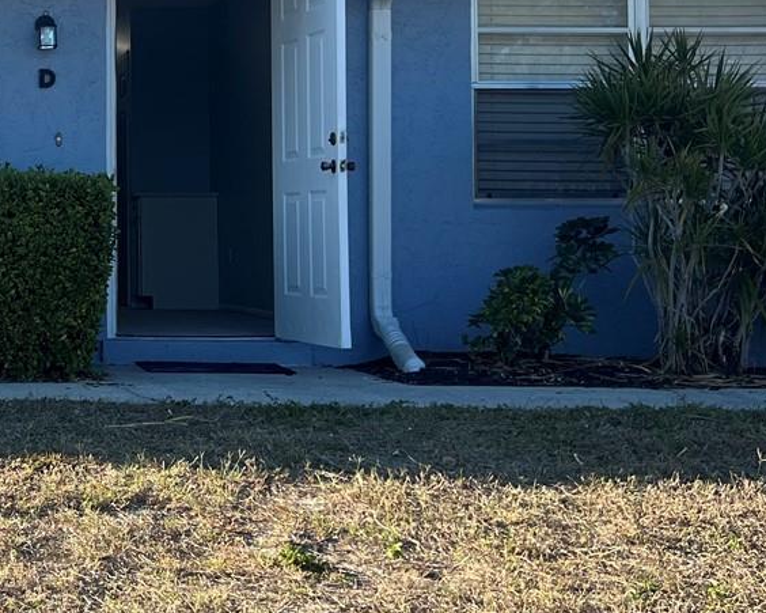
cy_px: 169
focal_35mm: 72
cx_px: -75
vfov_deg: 21.1
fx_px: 1632
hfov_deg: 24.6
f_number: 1.5
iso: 50
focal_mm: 5.7
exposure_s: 1/1645
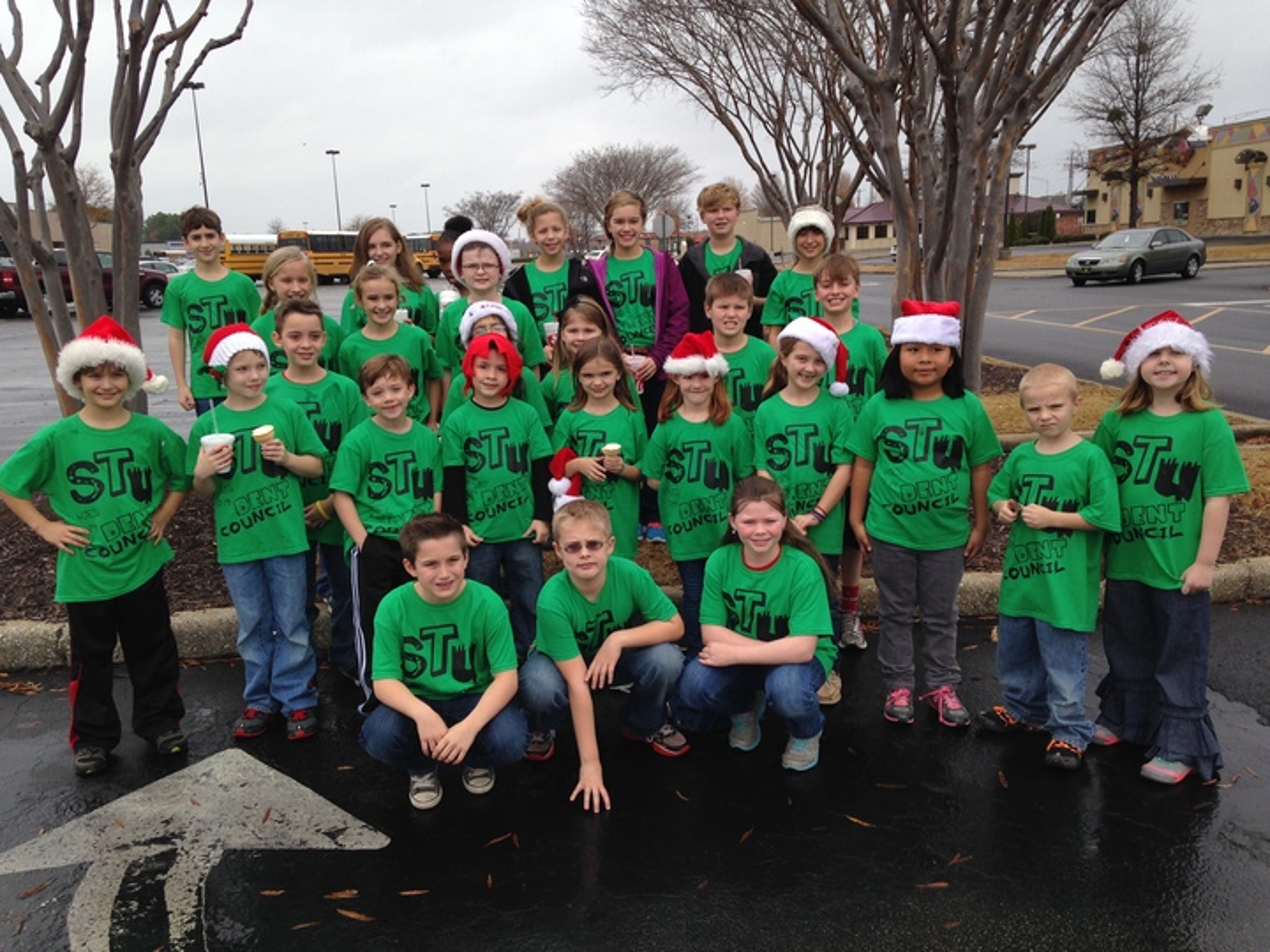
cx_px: 635
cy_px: 476
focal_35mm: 33
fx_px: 1211
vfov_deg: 42.9
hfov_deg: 55.4
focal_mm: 4.12
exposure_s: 1/475
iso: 50
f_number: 2.4
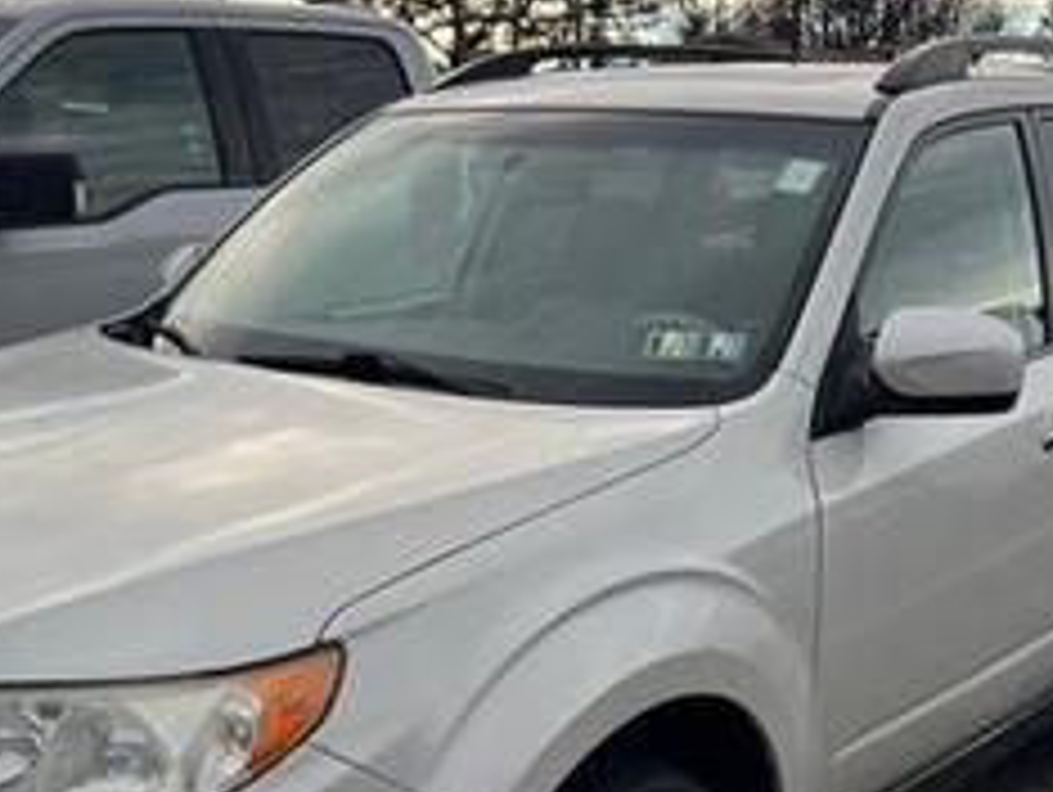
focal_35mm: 56
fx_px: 1705
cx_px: 450
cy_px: 522
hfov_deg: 34.3
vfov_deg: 26.0
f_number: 1.5
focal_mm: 5.7
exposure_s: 1/909
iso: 50
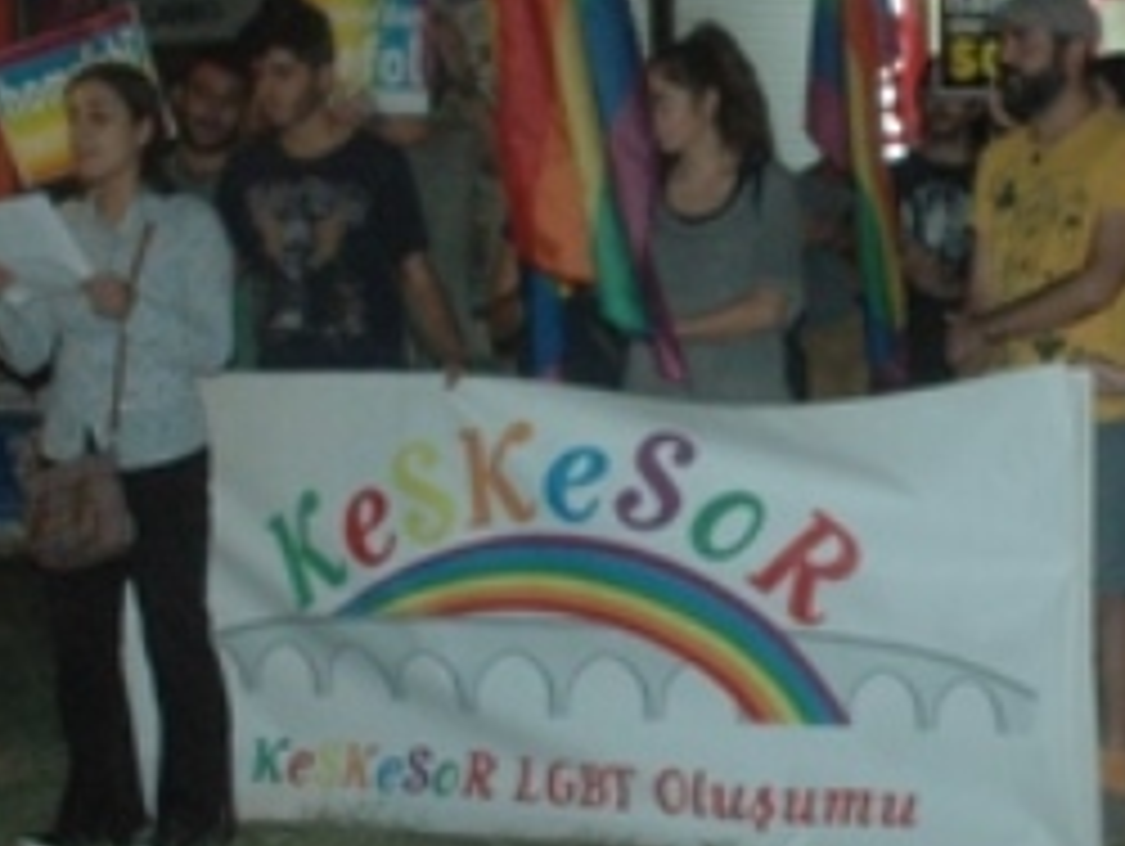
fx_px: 2310
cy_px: 250
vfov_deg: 20.6
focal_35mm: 71
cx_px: 770
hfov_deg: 27.2
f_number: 5
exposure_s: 1/60
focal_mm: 28
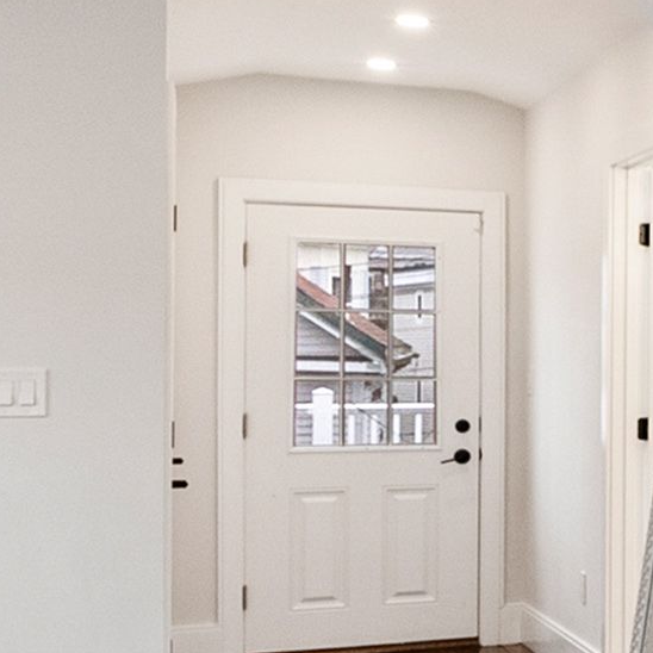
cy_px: 360
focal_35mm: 79
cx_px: 1372
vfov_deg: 21.9
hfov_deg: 16.0
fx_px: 1686
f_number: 8
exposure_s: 1/25
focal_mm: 12
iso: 800
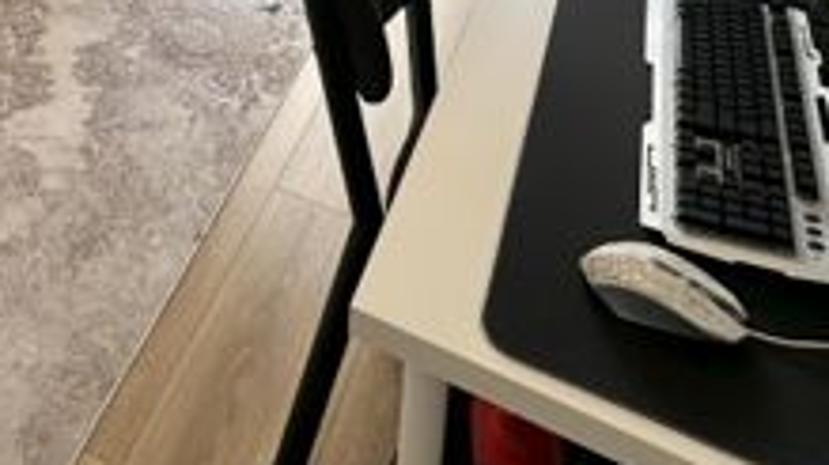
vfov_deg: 18.7
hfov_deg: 38.4
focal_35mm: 49
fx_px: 1077
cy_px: -378
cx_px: 44
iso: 40
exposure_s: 1/128
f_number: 2.2
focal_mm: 2.22
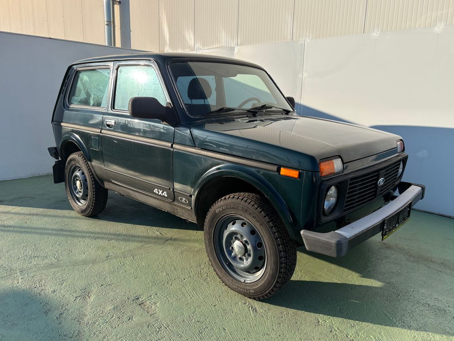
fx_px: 354
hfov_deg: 65.3
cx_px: 233
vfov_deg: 51.4
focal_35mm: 27
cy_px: 169
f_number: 1.6
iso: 50
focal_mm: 5.96
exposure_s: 1/2639
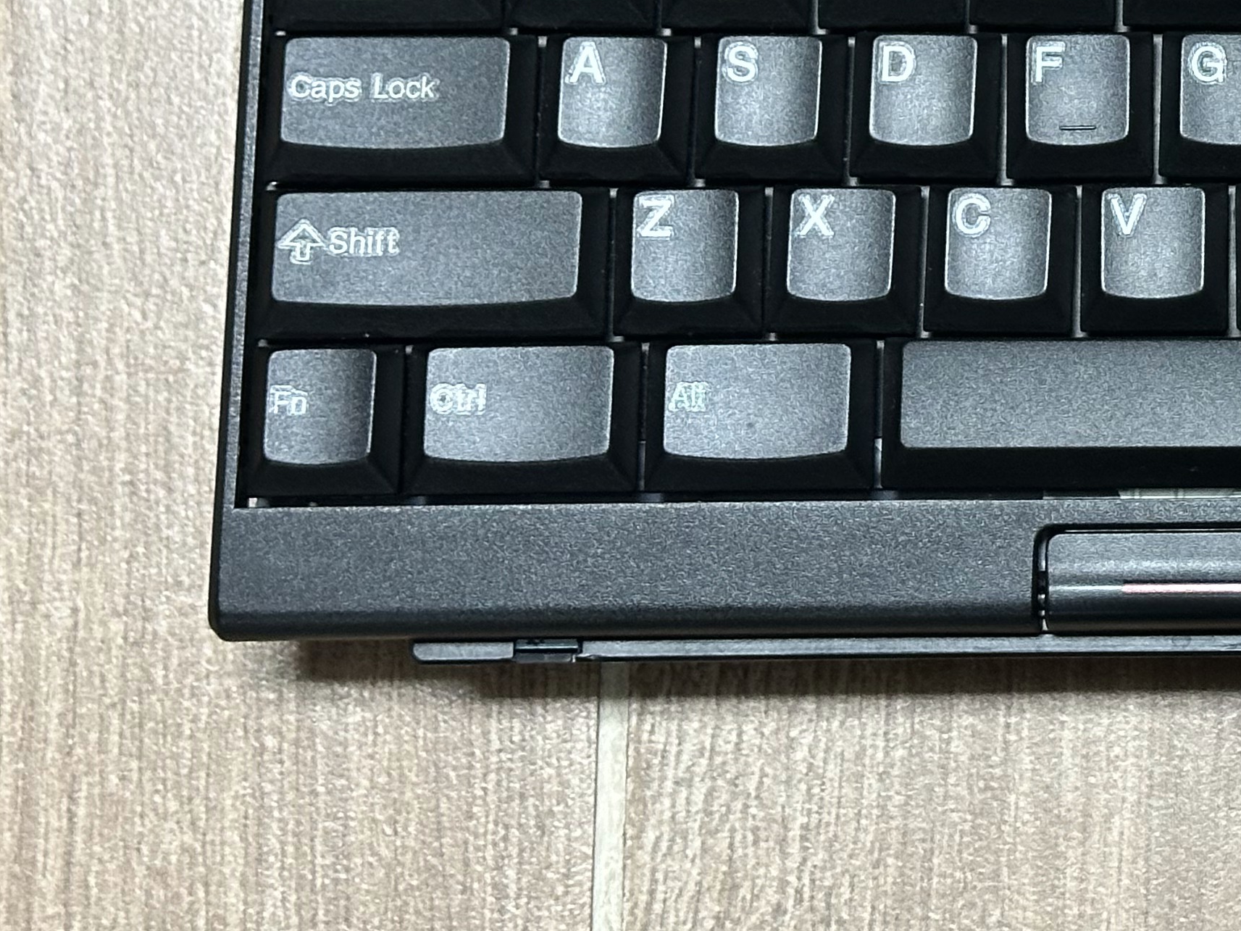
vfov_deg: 12.9
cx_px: 1402
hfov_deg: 16.8
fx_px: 4051
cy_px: -54
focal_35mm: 113
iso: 200
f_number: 1.78
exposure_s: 1/60
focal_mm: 6.86
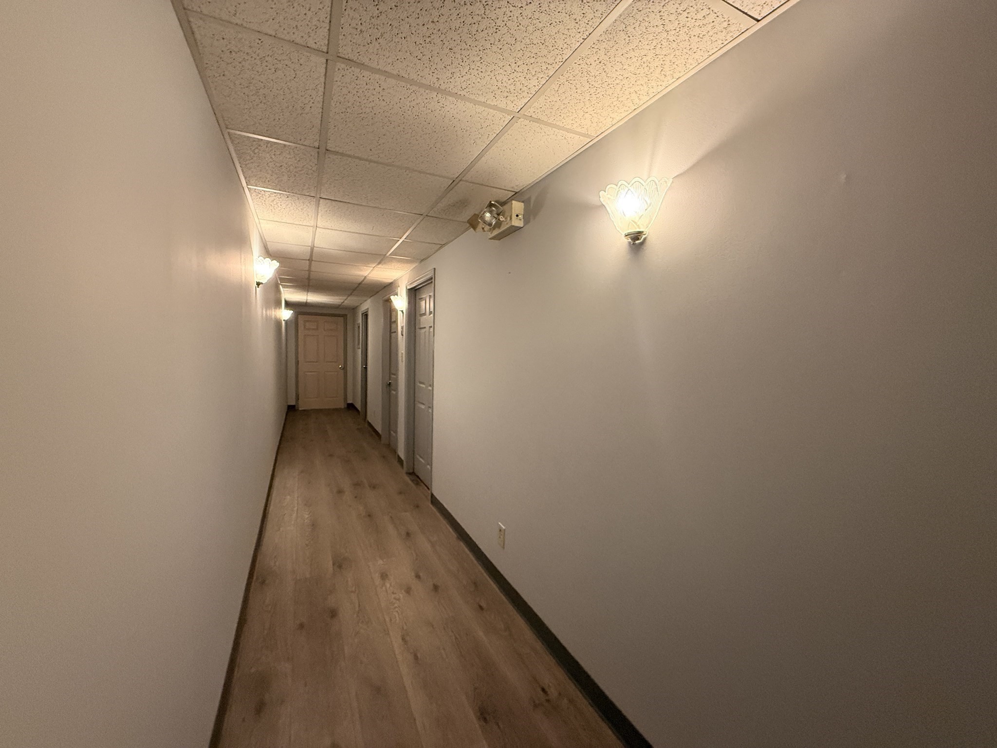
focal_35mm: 14
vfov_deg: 85.7
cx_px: 498
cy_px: 374
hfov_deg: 102.1
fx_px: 403
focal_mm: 2.22
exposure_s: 1/60
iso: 500
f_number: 2.2
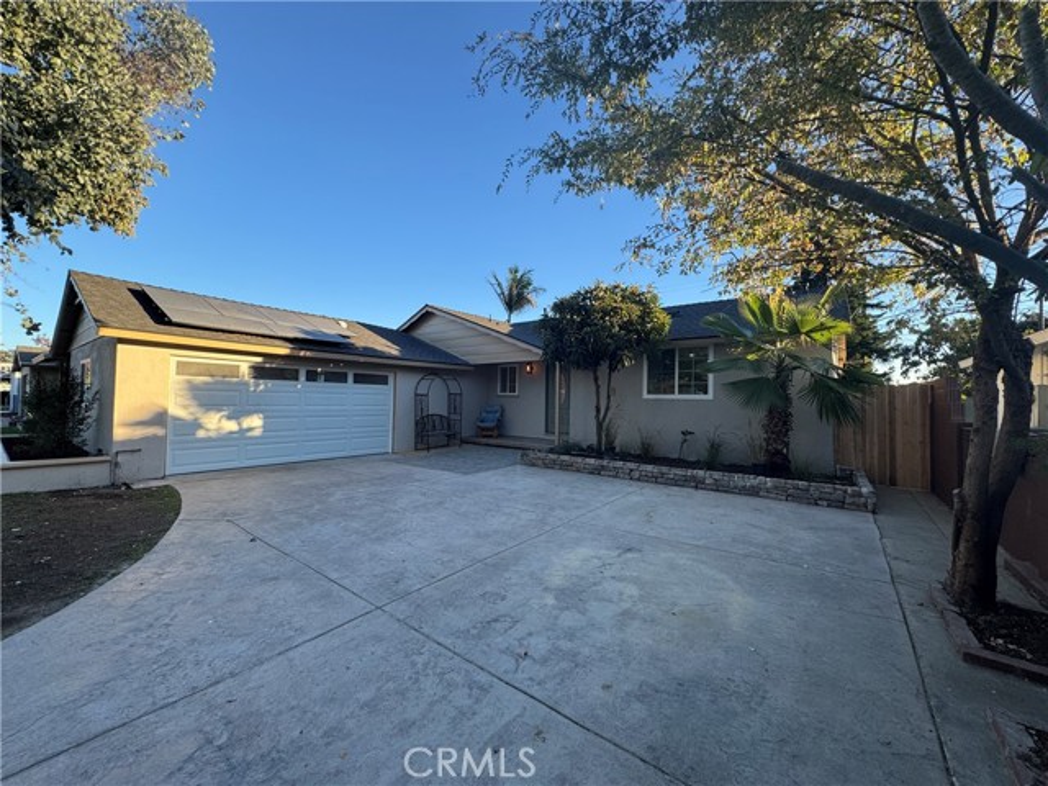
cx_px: 524
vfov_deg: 85.7
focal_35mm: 14
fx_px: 424
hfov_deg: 102.1
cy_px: 393
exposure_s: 1/362
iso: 40
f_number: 2.2
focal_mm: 2.22
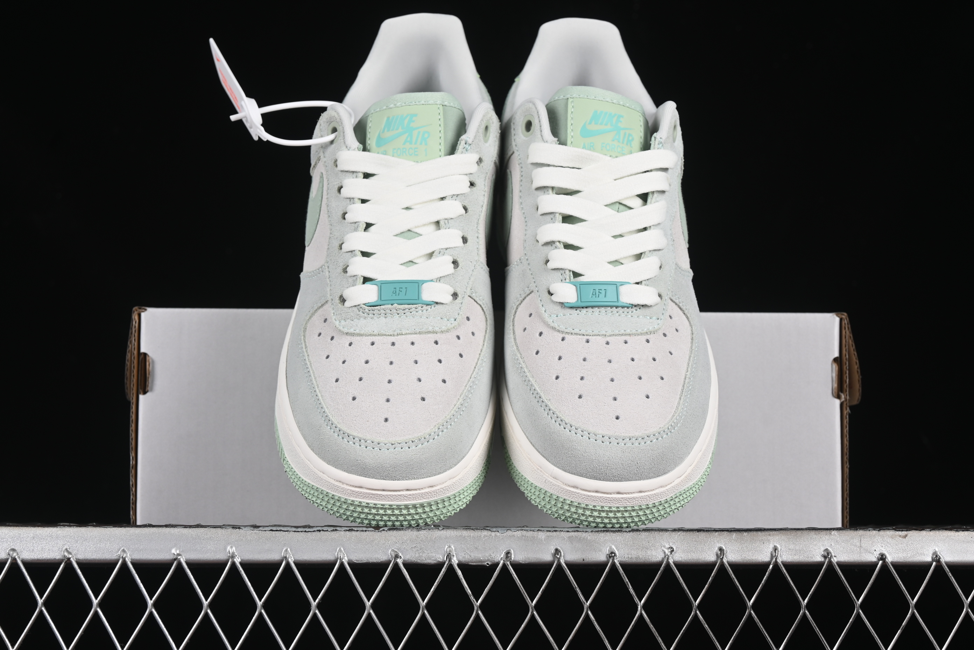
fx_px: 2029
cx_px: 487
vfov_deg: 18.2
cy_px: 325
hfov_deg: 27.0
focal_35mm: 75
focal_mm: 50
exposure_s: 1/80
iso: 160
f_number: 8
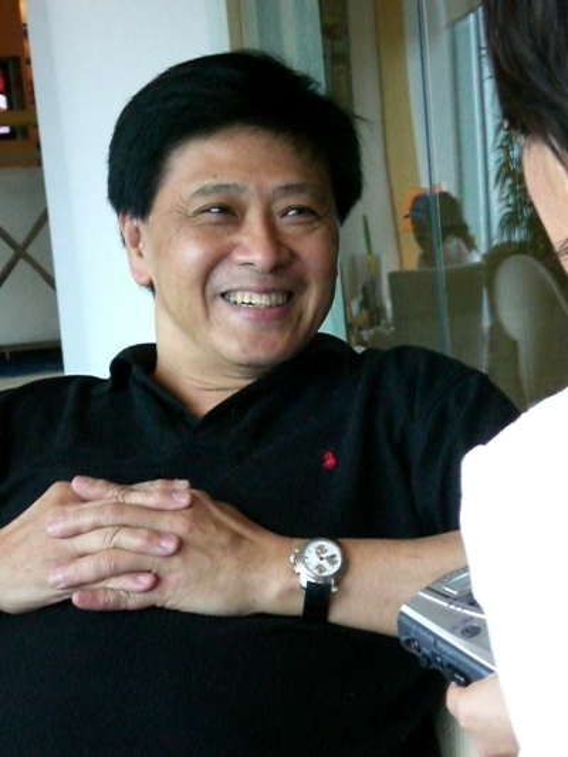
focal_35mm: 114
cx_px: 284
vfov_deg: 17.3
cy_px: 378
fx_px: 2493
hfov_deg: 13.0
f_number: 5.9
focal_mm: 18.9
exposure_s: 1/60
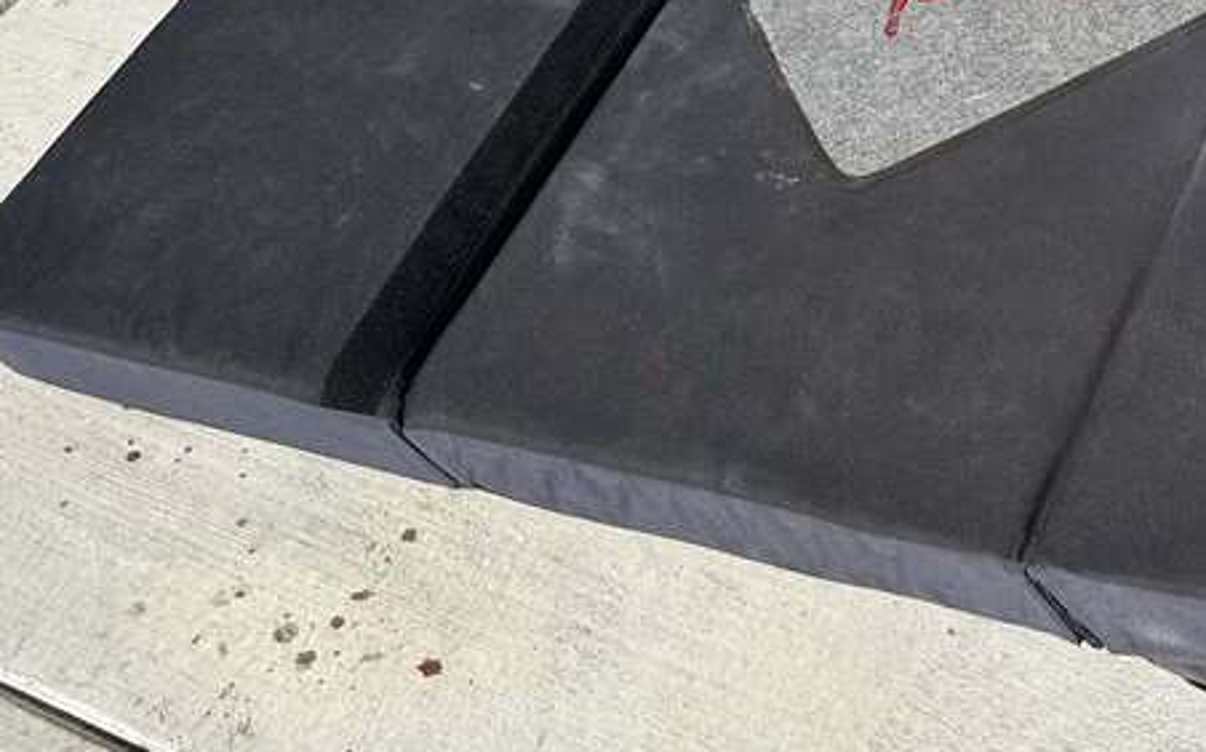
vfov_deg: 21.0
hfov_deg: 31.5
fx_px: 2004
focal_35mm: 61
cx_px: 1142
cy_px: 157
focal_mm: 5.7
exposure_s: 1/6211
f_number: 1.5
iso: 50
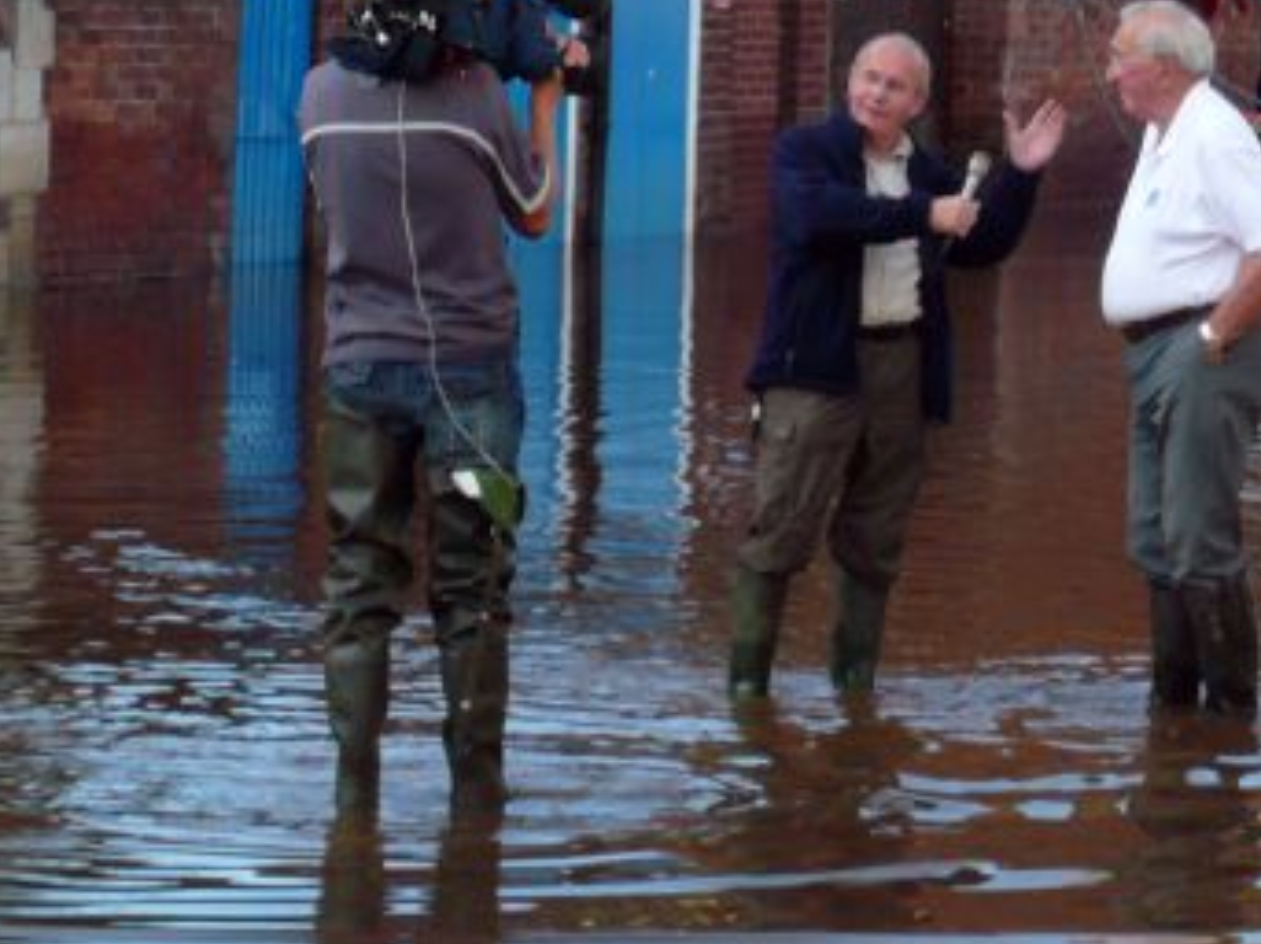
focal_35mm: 199
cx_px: 1239
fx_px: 7244
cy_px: 114
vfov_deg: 7.4
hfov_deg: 9.9
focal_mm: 14.2
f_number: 5
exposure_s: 1/100
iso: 100
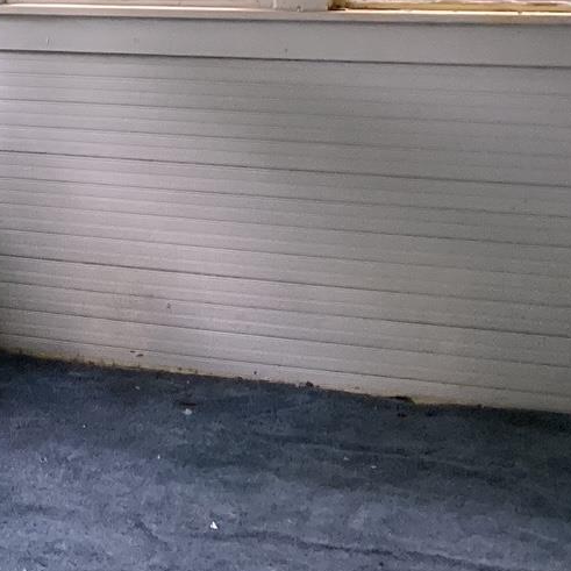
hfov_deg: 17.0
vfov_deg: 18.4
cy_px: -40
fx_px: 1698
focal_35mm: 91
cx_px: -326
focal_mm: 3.3
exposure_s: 1/60
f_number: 2.4
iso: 200
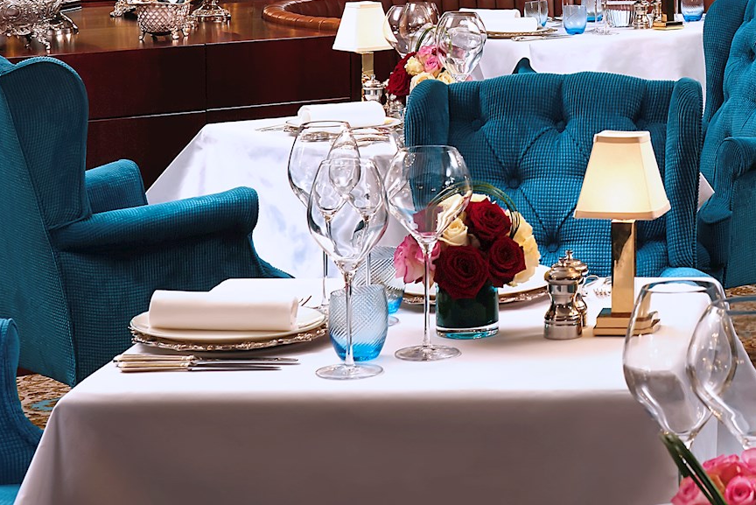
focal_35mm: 120
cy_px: -82
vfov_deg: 11.2
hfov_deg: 16.6
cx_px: 822
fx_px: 2521
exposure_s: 1/250
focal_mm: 40
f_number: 16
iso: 200
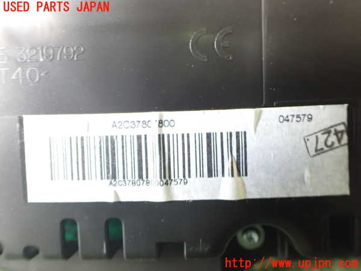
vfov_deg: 46.8
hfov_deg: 60.0
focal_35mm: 30
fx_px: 313
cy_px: 136
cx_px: 180
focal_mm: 5.4
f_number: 2.3
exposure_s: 1/30
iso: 1600
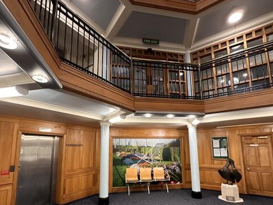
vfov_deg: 67.7
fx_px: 150
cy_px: 129
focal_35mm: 19
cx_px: 134
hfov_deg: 84.6
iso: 250
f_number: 2.2
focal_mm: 2.22
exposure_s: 1/50
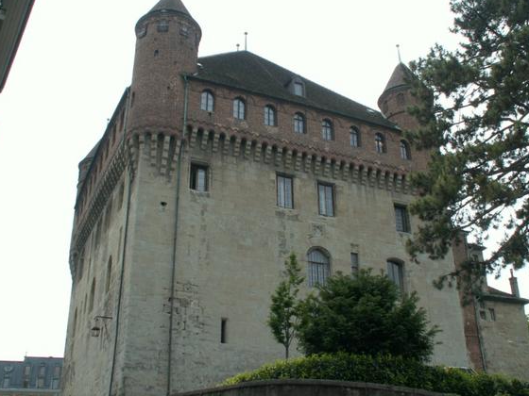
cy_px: 186
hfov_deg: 46.8
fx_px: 611
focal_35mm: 40
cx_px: 275
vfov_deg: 35.9
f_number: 6.3
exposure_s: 1/160
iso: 50
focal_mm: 5.86
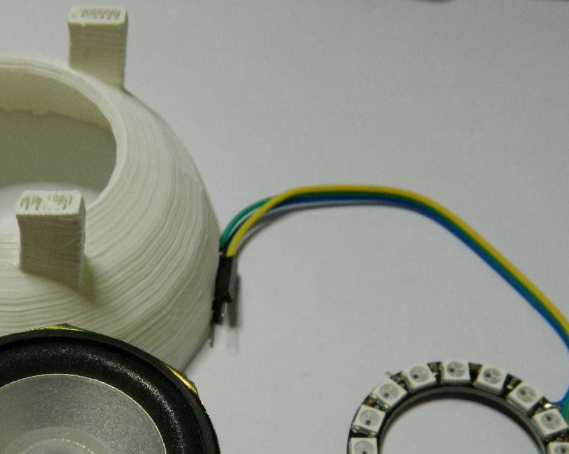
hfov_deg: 23.5
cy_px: 357
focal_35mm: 81
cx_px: 183
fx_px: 1363
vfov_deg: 18.8
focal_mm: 8.4
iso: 220
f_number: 3.6
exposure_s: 1/50
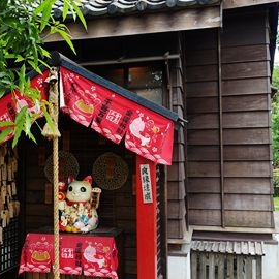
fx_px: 447
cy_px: 141
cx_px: 60
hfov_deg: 33.8
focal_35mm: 49
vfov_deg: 34.7
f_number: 5.6
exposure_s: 1/80
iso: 125
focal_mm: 8.8
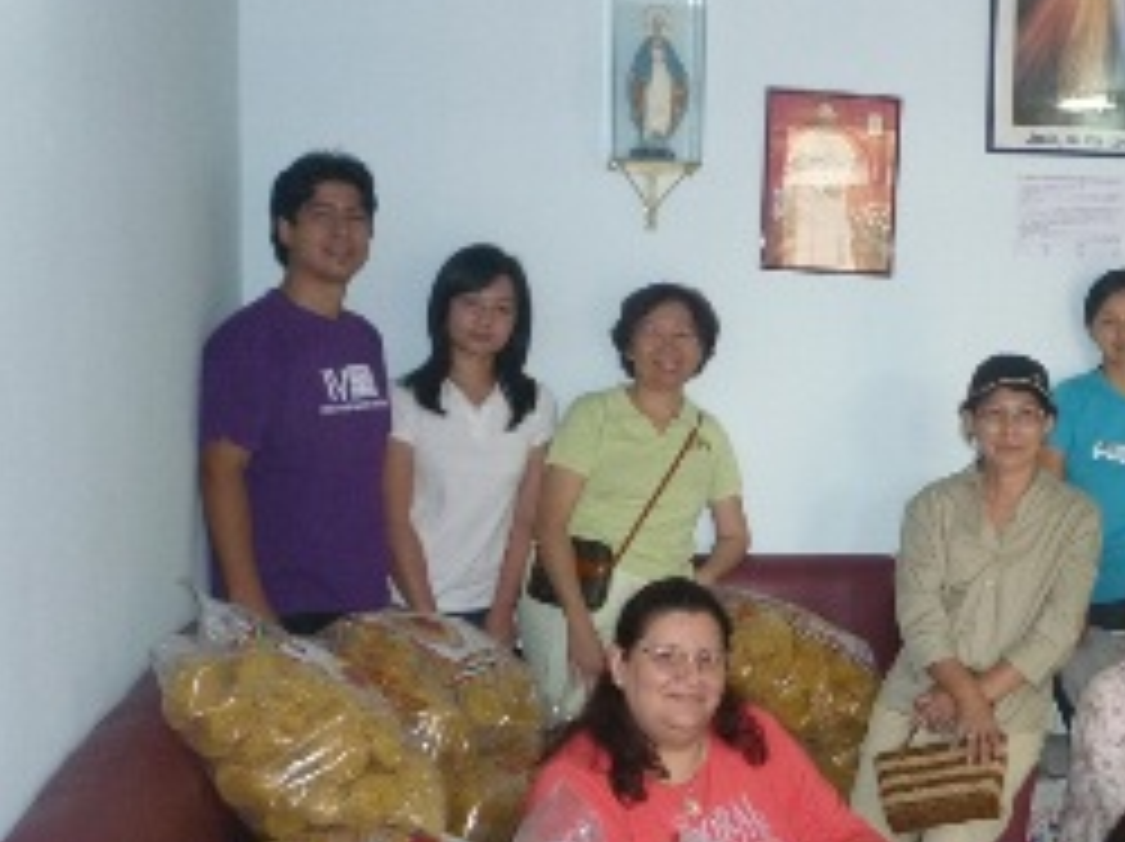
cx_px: 914
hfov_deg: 35.6
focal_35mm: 52
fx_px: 1688
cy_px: 585
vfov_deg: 27.7
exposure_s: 1/30
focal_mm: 5.2
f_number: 3.3
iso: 250
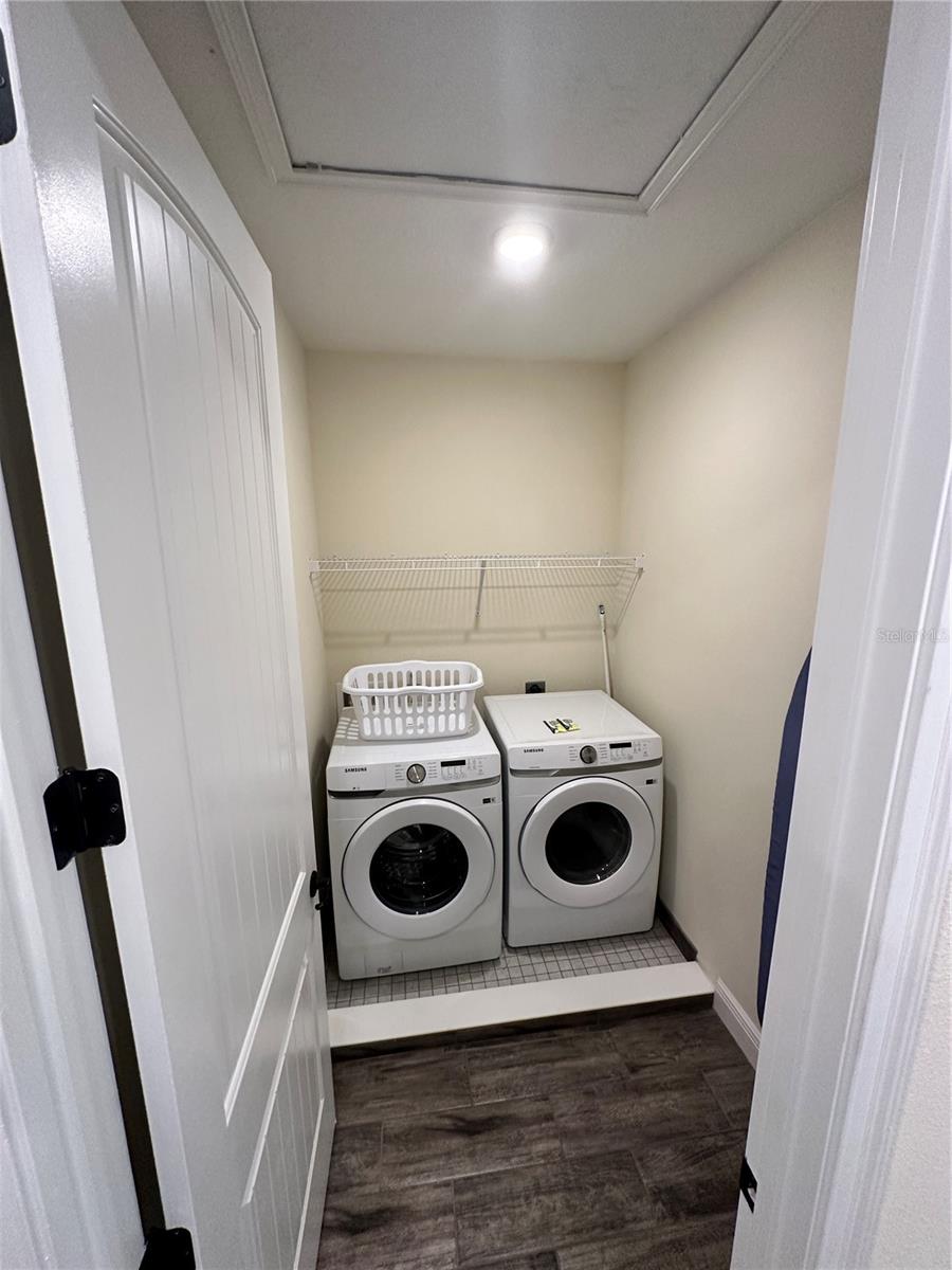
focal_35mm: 14
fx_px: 513
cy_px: 635
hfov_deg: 85.7
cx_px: 476
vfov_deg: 102.1
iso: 250
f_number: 2.2
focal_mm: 2.22
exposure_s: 1/120
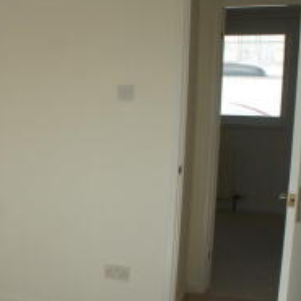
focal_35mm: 59
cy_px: 186
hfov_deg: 26.9
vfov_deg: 29.0
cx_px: -21
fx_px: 580
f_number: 7.1
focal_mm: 18
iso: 200
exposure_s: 1/250
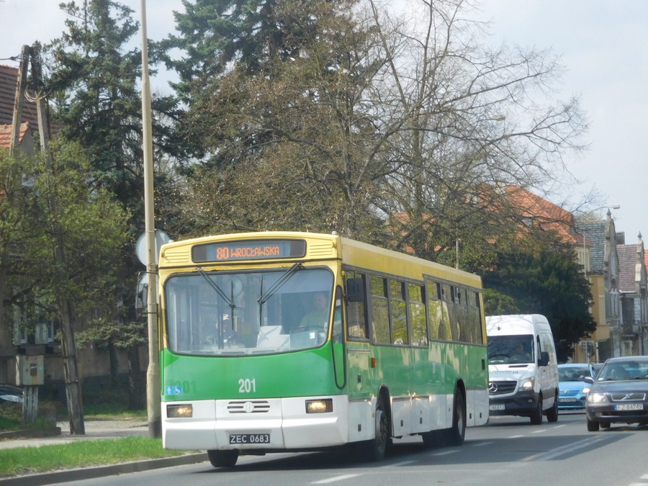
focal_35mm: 112
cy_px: 243
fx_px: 2097
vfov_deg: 13.2
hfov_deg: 17.6
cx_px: 324
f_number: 4.9
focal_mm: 20
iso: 125
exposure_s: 1/320
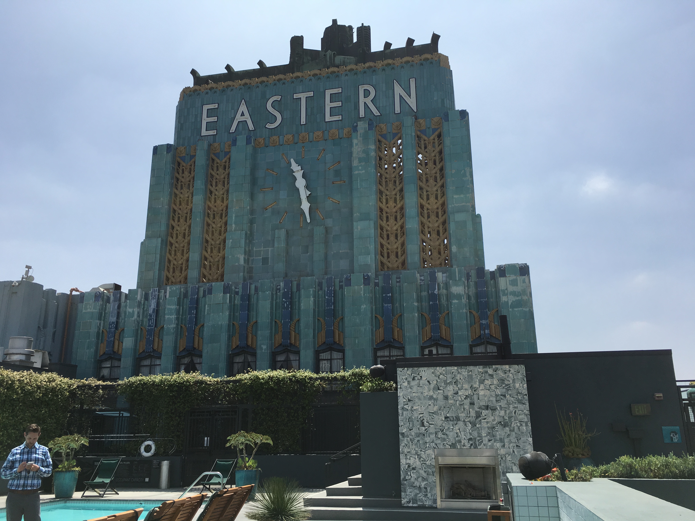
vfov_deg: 48.2
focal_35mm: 29
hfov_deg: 61.7
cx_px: 348
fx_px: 582
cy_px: 260
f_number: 2.2
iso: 25
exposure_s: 1/1637
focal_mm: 4.15
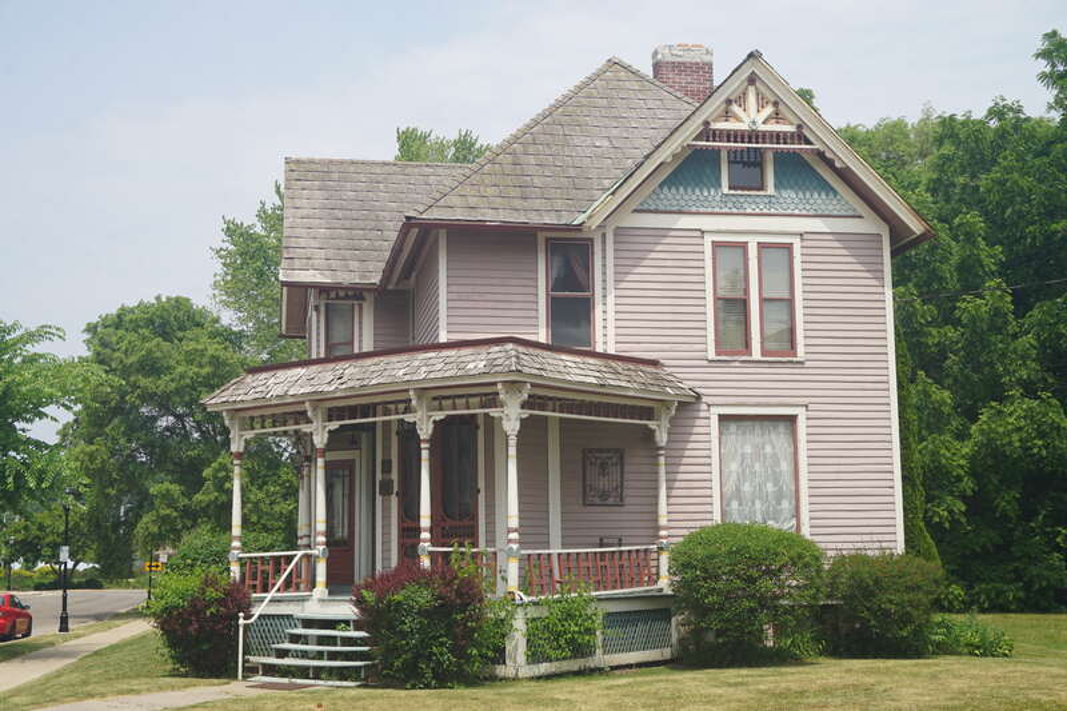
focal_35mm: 50
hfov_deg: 40.0
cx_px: 534
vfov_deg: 27.2
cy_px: 356
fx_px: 1467
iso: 100
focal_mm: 33
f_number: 11
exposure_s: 1/125
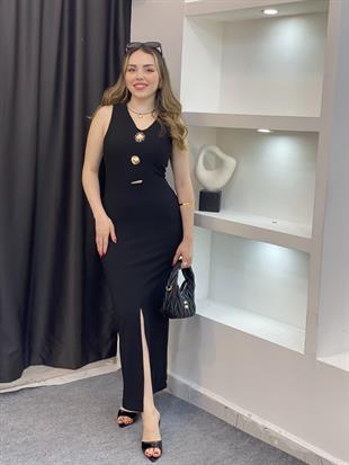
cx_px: 174
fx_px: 699
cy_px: 232
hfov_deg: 28.0
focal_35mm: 52
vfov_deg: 36.8
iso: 80
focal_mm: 6
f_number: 2
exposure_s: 1/100
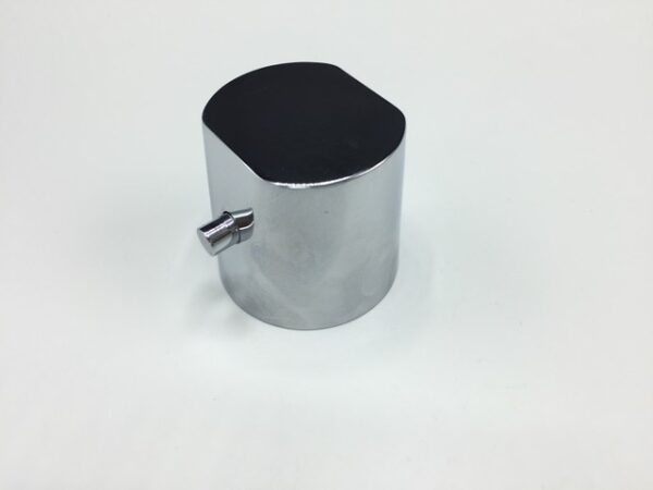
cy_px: 245
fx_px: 547
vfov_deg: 48.2
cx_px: 326
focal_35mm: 29
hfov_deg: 61.7
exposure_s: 1/395
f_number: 2.2
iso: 32
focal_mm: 4.15
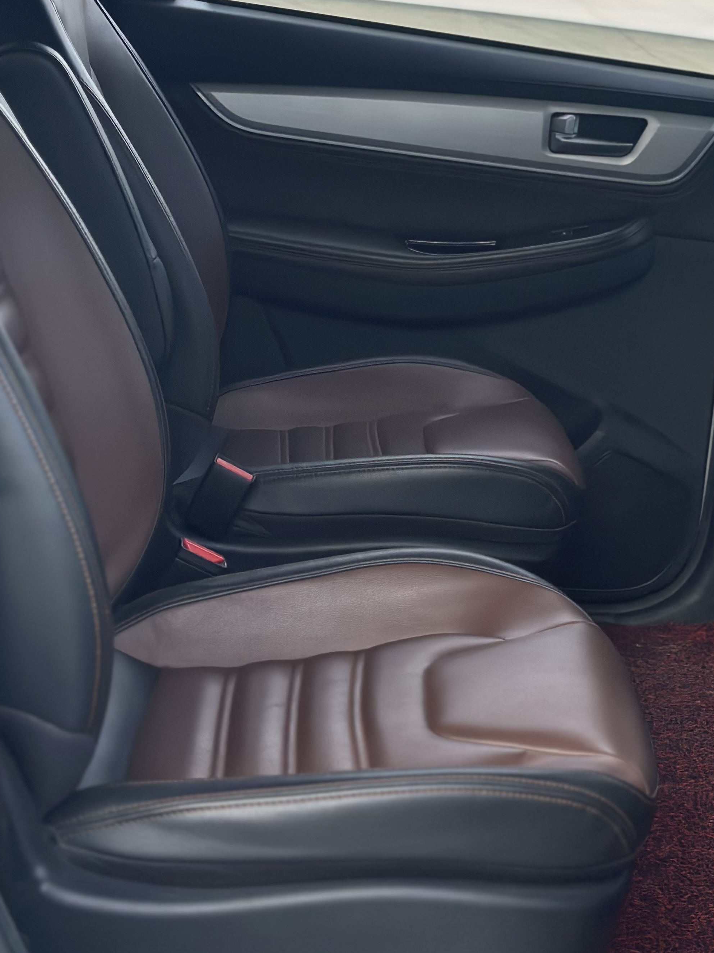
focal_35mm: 73
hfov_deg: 20.0
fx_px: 2008
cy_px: 376
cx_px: 532
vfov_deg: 26.6
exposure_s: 1/1497
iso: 80
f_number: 1.78
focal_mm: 6.86
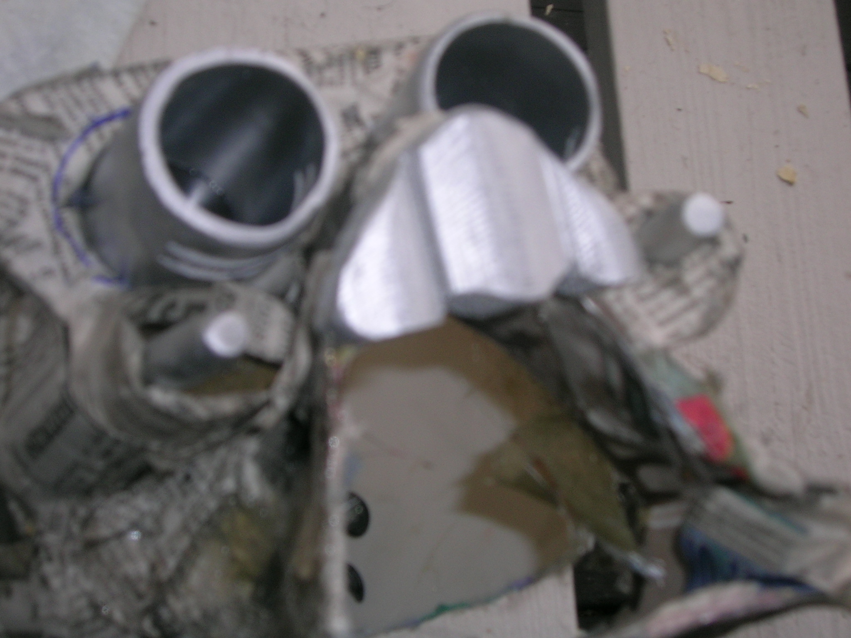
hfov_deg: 31.7
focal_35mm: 61
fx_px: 1500
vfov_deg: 24.0
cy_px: 319
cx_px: 426
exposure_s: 1/60.1
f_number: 3.5
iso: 50
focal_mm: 9.3
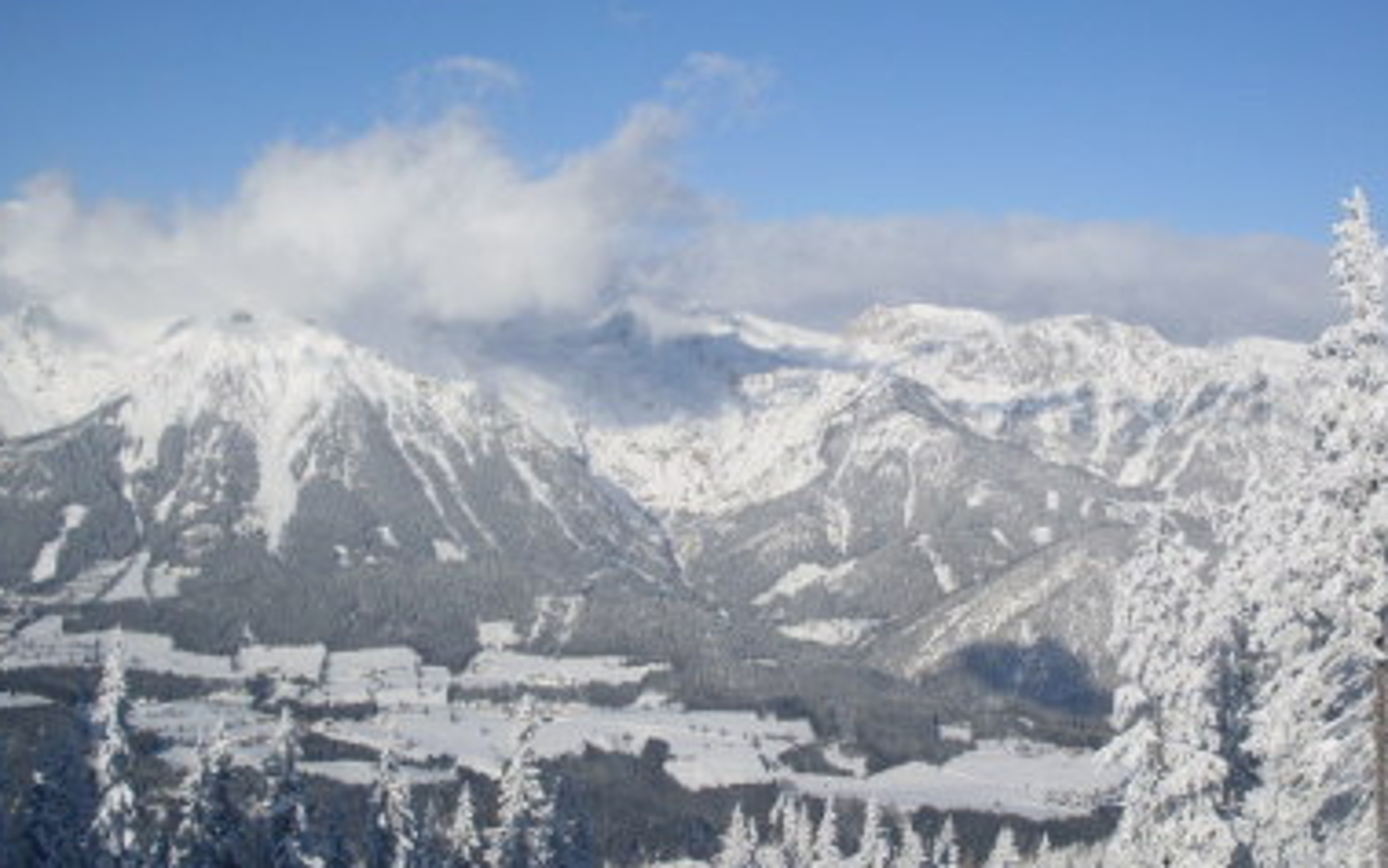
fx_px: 1929
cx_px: 828
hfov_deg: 39.4
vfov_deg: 25.4
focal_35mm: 51
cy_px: 447
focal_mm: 6.3
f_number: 8.4
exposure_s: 1/500
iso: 80
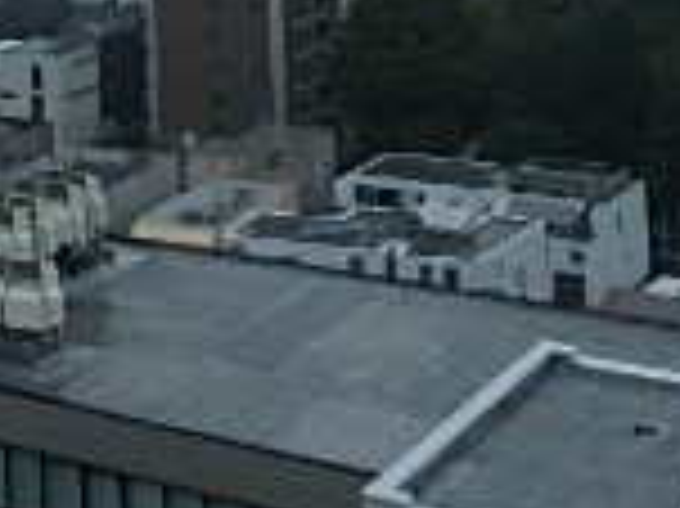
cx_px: 131
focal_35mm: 89
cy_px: -342
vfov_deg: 14.9
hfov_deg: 21.7
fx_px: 1747
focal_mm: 3.7
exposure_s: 1/800
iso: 125
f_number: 3.5
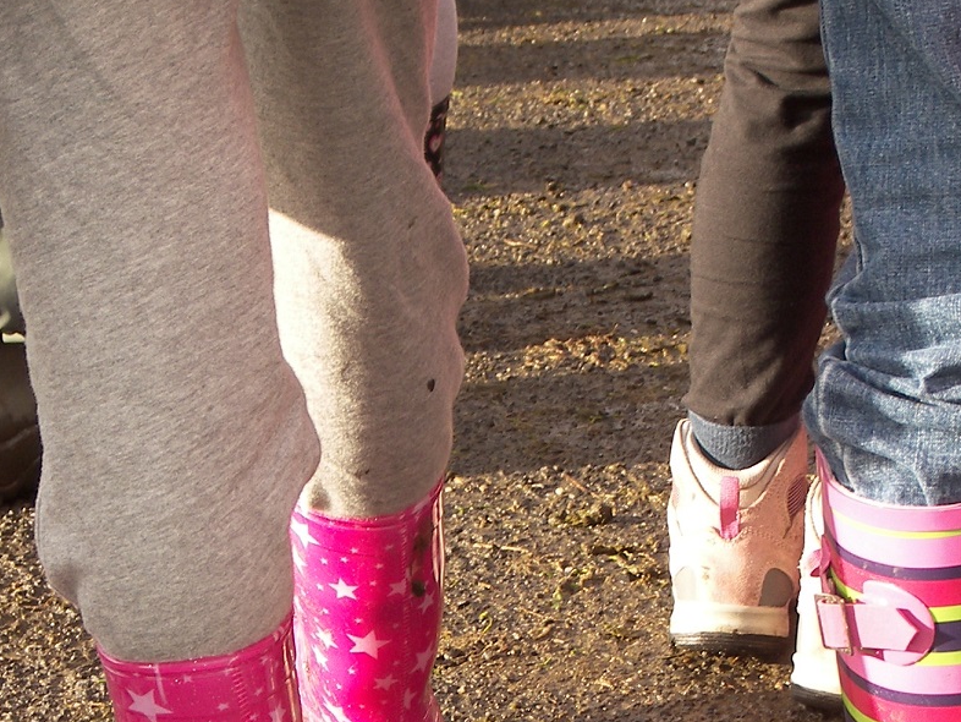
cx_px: 312
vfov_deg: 10.7
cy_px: 730
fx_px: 3805
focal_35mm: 137
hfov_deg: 14.4
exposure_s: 1/125
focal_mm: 11.6
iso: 50
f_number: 3.6
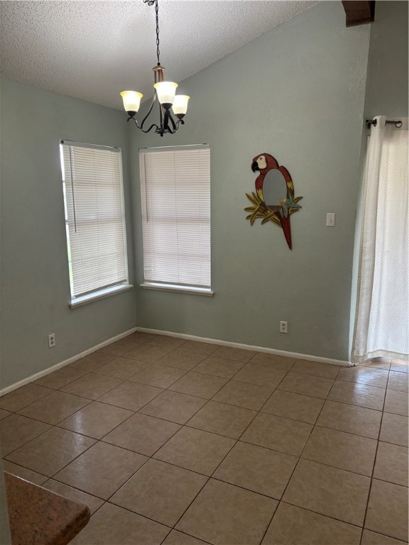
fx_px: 410
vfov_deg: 67.3
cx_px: 204
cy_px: 272
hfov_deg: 53.1
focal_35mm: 26
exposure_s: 1/60
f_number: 1.6
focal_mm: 5.96
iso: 125
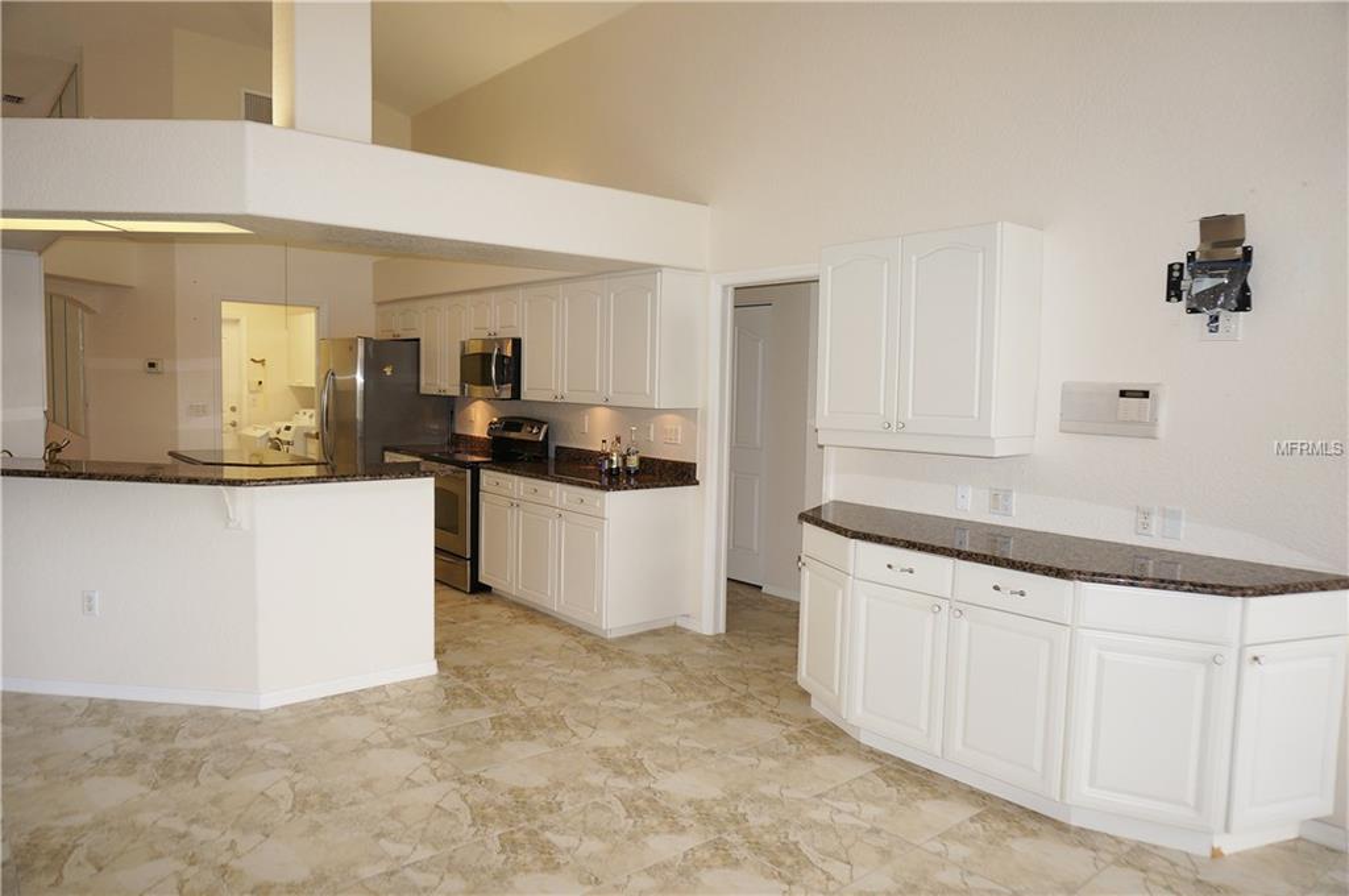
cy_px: 448
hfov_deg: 73.8
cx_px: 674
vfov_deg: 53.0
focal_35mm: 24
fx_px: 898
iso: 200
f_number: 4
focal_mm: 16
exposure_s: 1/60
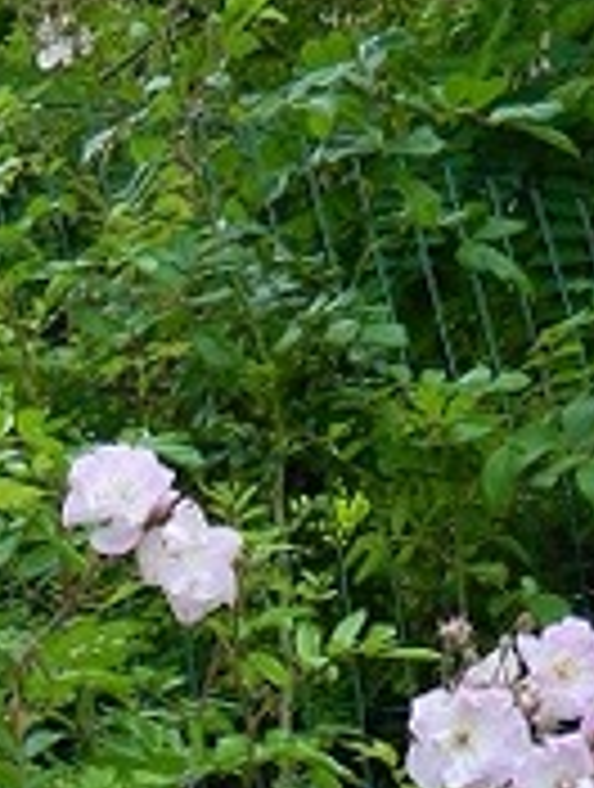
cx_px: -220
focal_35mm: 114
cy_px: 1387
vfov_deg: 15.1
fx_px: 2599
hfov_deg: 12.6
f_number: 3.1
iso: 80
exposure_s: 1/320
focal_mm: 4.5
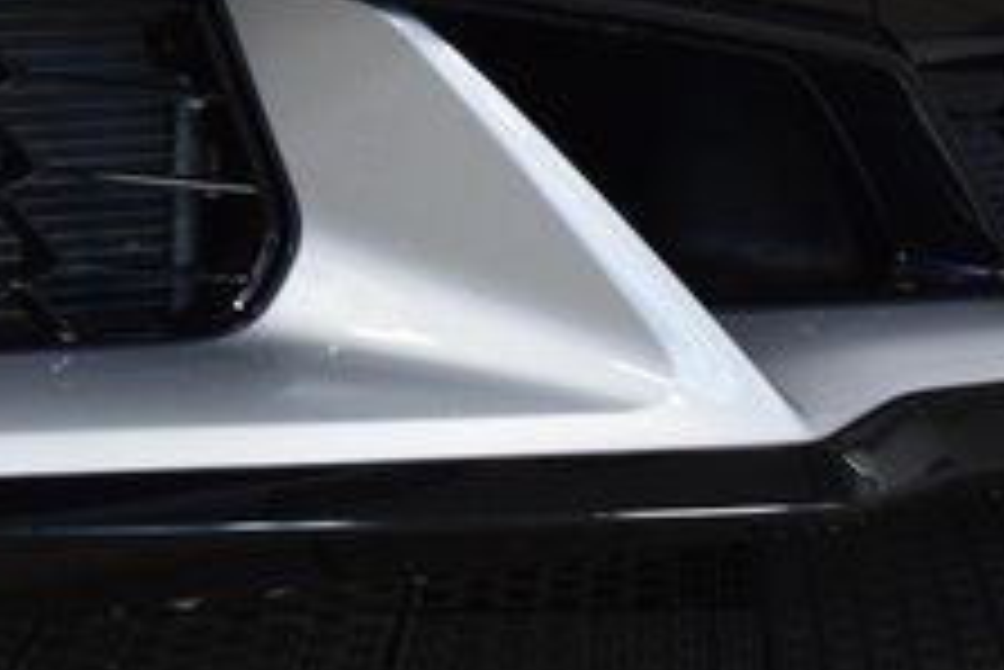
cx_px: 464
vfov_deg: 8.9
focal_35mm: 155
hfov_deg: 13.2
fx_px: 4325
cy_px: 263
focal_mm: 36
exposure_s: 1/60
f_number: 6.3
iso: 1600
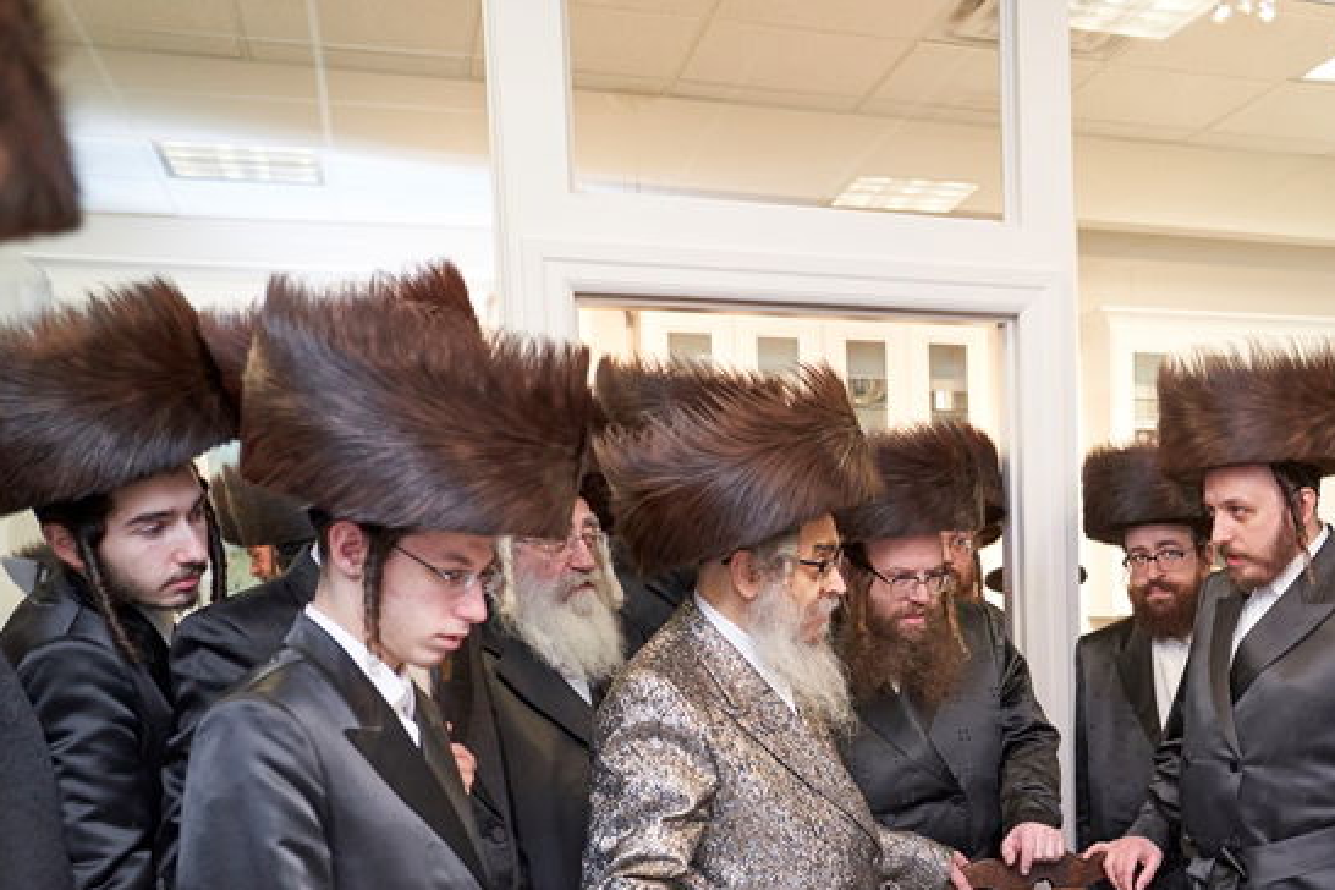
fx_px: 1669
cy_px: 793
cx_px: 1130
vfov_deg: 28.7
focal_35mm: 45
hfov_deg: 41.1
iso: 800
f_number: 2.8
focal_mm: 24
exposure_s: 1/125
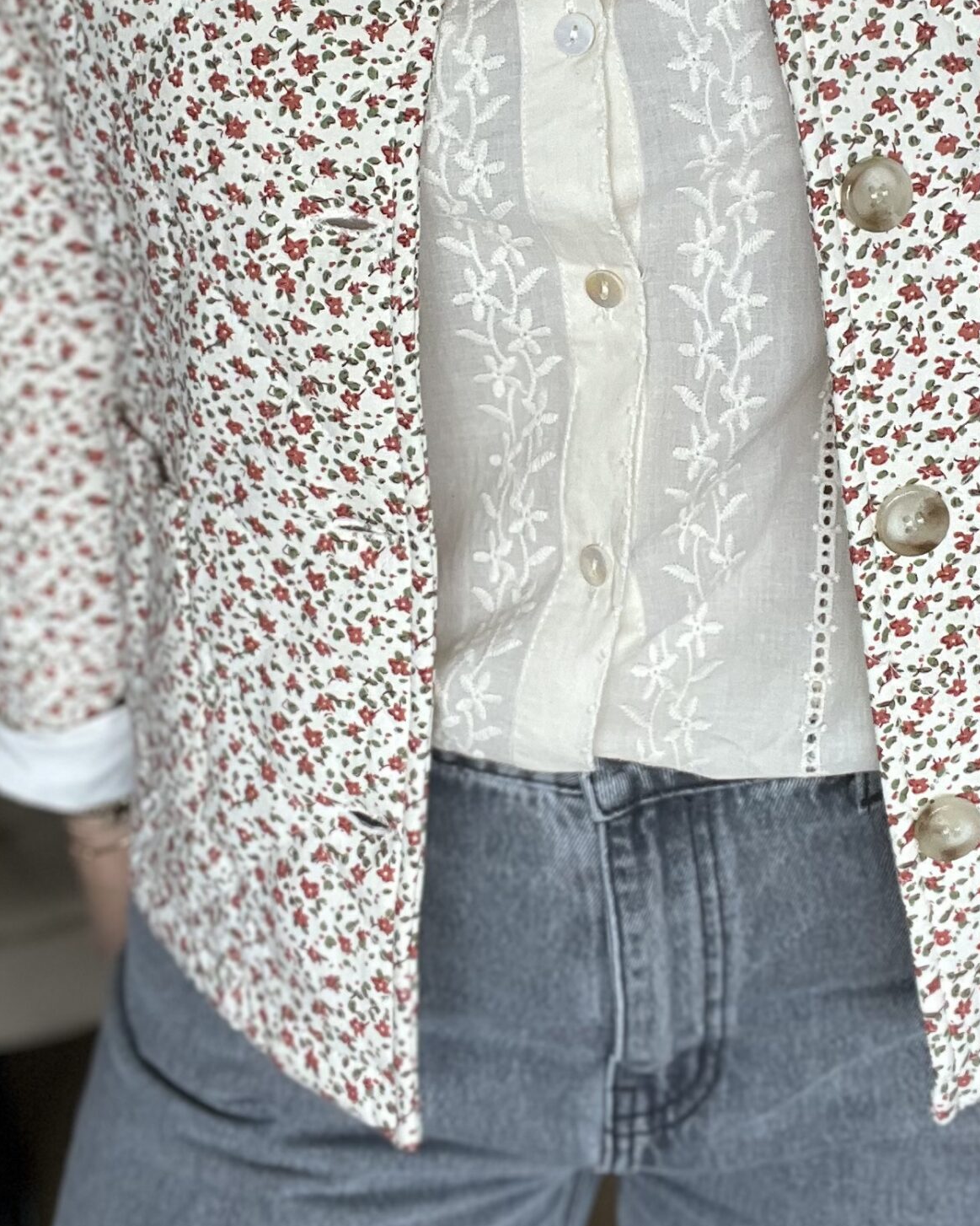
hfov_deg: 26.2
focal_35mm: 58
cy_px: 227
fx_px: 2103
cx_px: 544
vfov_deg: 31.6
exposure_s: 1/69
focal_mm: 2.71
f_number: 2.2
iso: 100
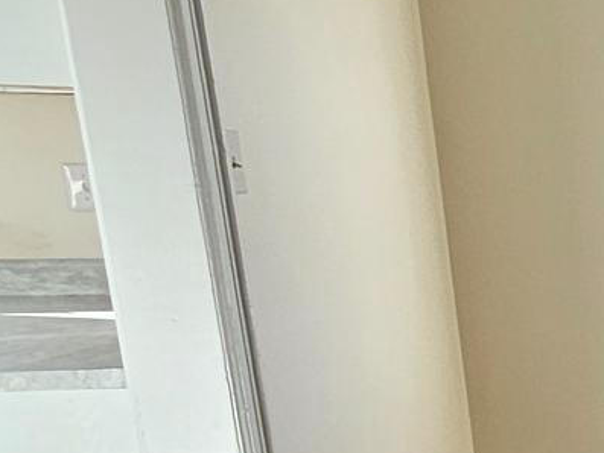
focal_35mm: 67
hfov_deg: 15.5
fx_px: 1169
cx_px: 1432
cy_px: 403
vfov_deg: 21.5
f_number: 2.2
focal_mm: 1.74
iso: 40
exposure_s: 1/60
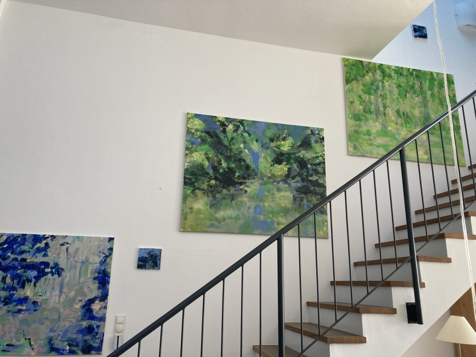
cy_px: 178
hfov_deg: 63.4
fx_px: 385
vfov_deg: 49.7
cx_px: 238
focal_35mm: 28
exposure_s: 1/118
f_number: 1.8
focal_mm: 3.99
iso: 80
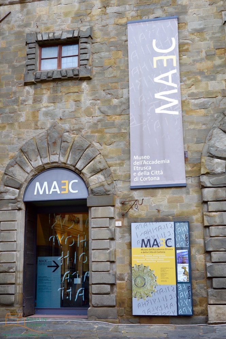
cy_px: 170
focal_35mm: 45
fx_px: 424
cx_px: 113
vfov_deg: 43.6
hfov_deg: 29.8
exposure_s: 1/125
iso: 320
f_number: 5.6
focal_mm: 30
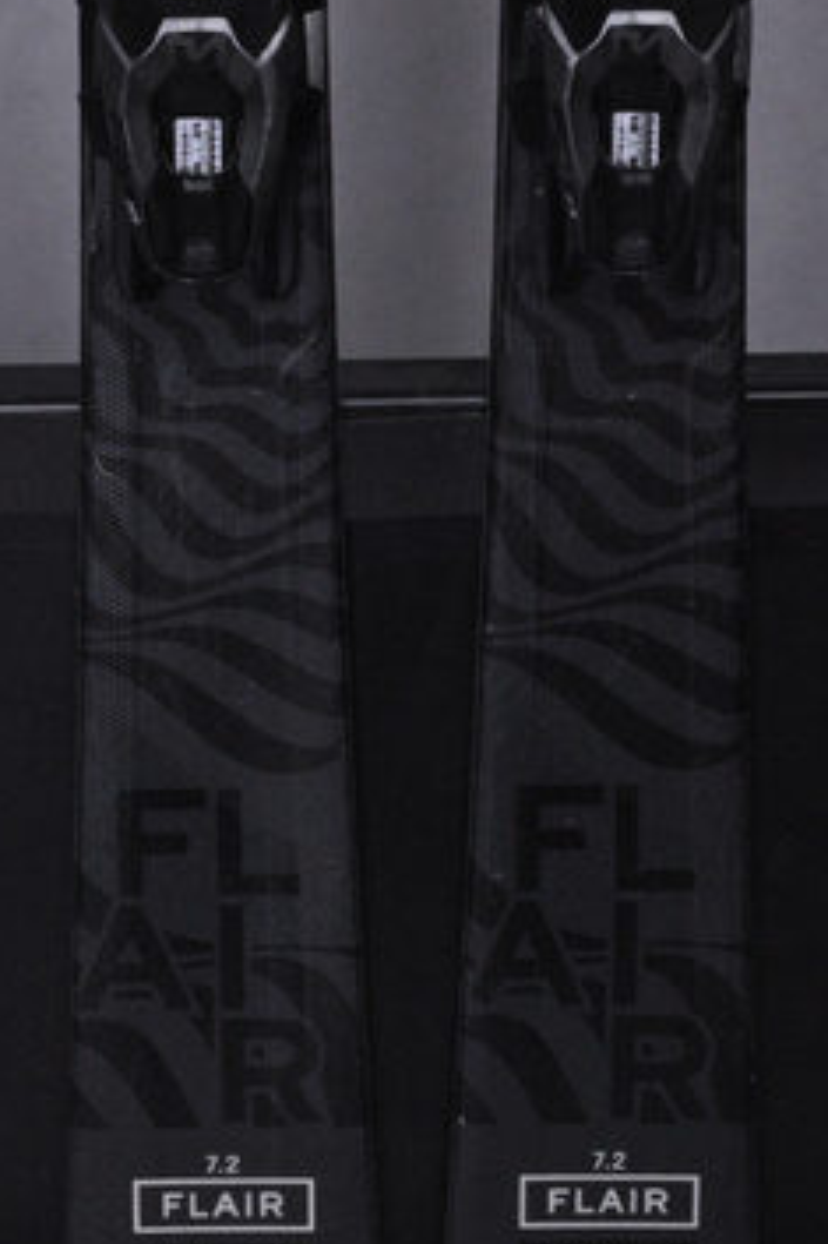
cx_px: 403
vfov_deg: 13.4
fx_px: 5283
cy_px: 652
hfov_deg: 9.0
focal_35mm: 153
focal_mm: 80
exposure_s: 1/125
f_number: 11
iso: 3200
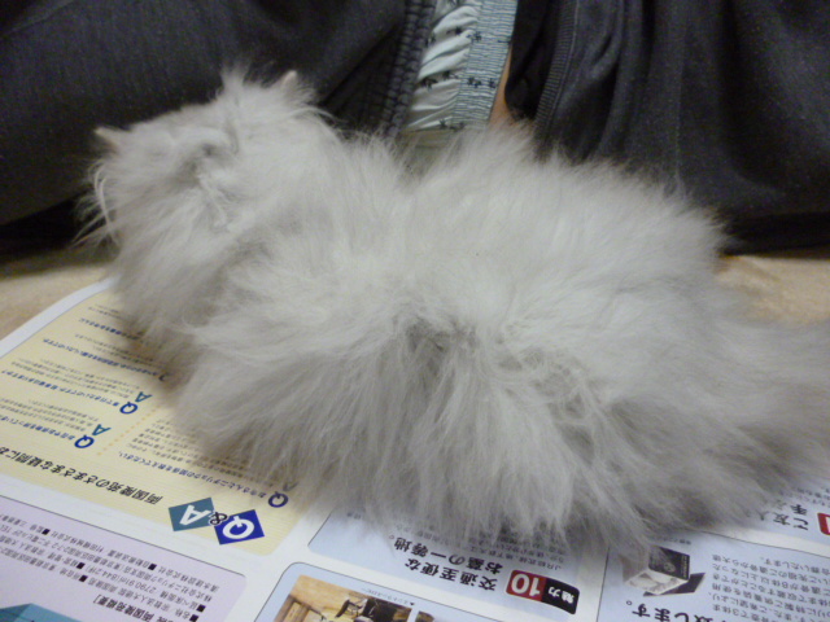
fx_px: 671
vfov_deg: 49.7
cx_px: 415
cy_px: 311
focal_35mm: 28
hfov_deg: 63.4
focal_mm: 5
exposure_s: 1/50
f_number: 3.1
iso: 800
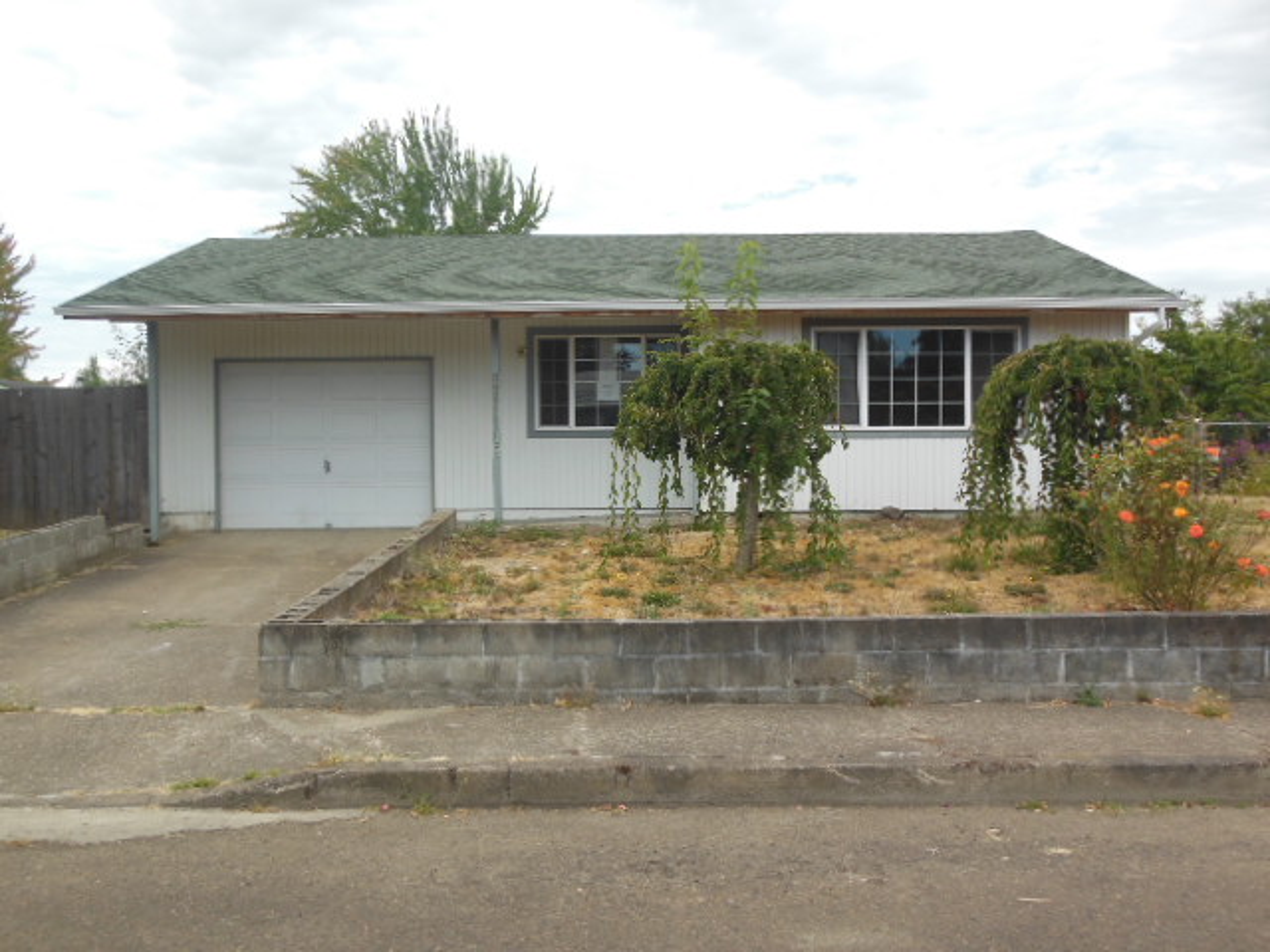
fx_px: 1211
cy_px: 476
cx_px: 635
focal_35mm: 33
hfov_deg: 55.4
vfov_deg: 42.9
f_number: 3.5
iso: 125
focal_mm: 6
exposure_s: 1/800
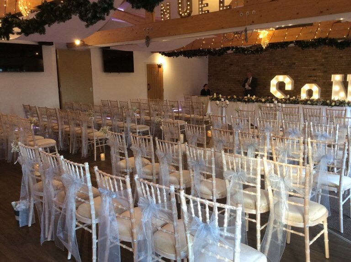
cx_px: 176
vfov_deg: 44.0
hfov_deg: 56.9
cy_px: 131
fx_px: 324
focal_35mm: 32
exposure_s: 1/25
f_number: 2.4
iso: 64
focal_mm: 3.3
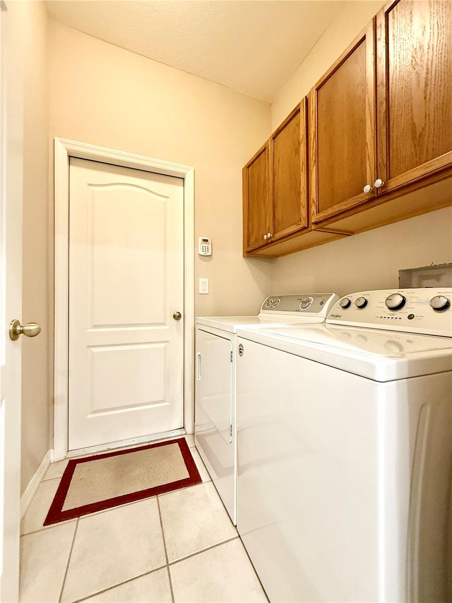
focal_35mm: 14
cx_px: 226
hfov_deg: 85.7
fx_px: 244
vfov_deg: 102.1
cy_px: 302
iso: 400
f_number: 2.2
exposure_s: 1/60
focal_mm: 2.22
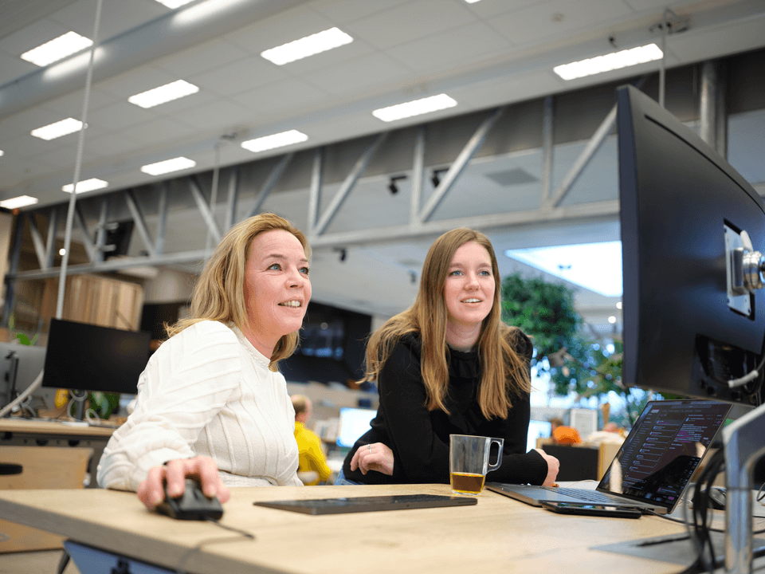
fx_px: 796
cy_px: 287
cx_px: 382
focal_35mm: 36
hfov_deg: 51.4
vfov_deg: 39.7
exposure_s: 1/30
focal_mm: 45
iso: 320
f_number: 2.8
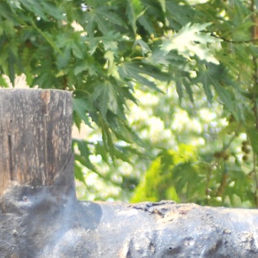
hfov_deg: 4.1
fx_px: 3542
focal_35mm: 420
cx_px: 389
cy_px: 108
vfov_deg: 4.2
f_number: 4
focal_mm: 70
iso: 250
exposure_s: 1/640
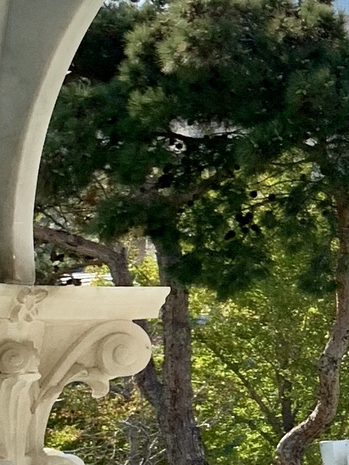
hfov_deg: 9.5
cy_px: 215
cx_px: 711
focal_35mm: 145
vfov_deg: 13.6
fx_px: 1950
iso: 25
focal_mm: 4.25
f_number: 1.8
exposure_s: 1/1689
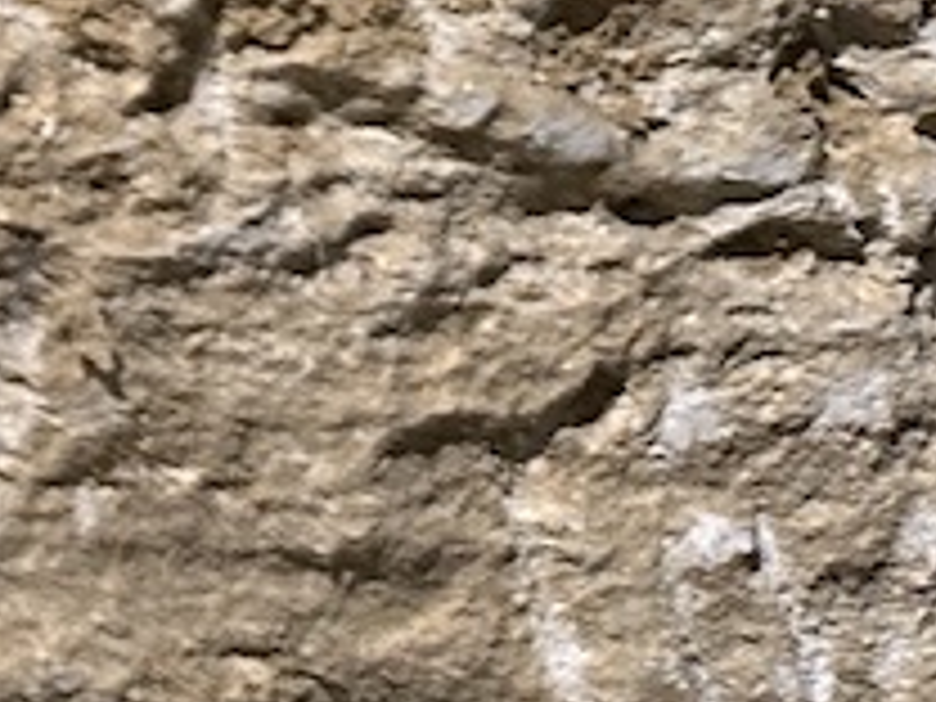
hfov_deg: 10.0
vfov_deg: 9.3
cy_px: -572
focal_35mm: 152
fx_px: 4110
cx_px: -1800
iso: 400
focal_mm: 6.86
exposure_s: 1/50
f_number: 1.78
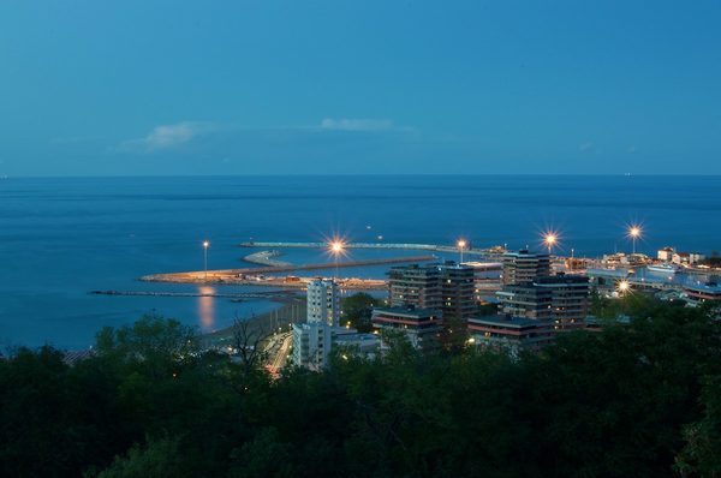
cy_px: 239
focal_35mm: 52
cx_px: 360
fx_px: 1050
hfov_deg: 37.9
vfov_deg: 25.7
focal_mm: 35
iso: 100
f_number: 22
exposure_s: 30
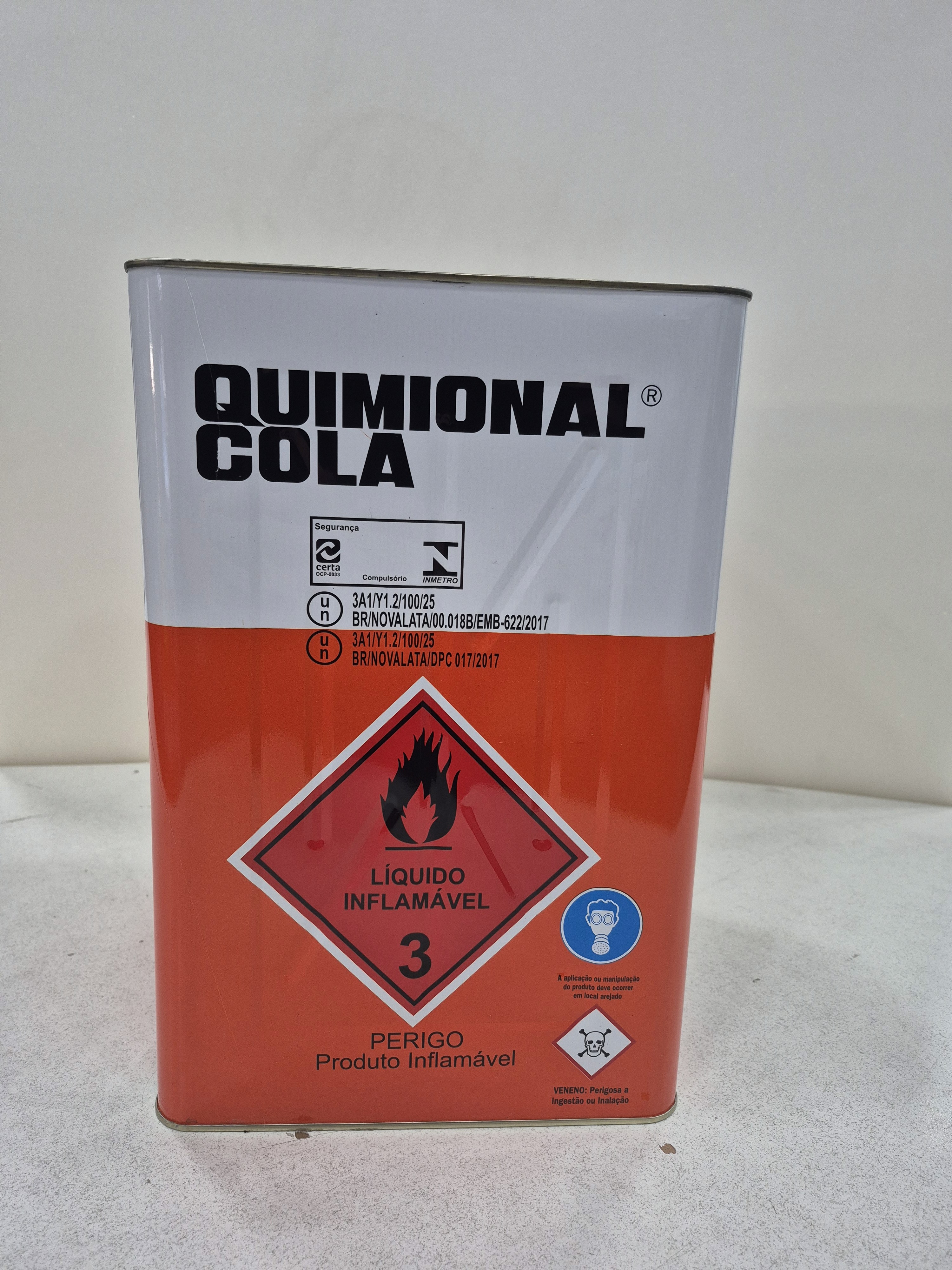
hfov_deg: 58.9
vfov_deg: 73.9
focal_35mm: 23
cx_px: 476
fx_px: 843
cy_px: 635
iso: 200
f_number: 1.8
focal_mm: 5.4
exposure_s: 1/120
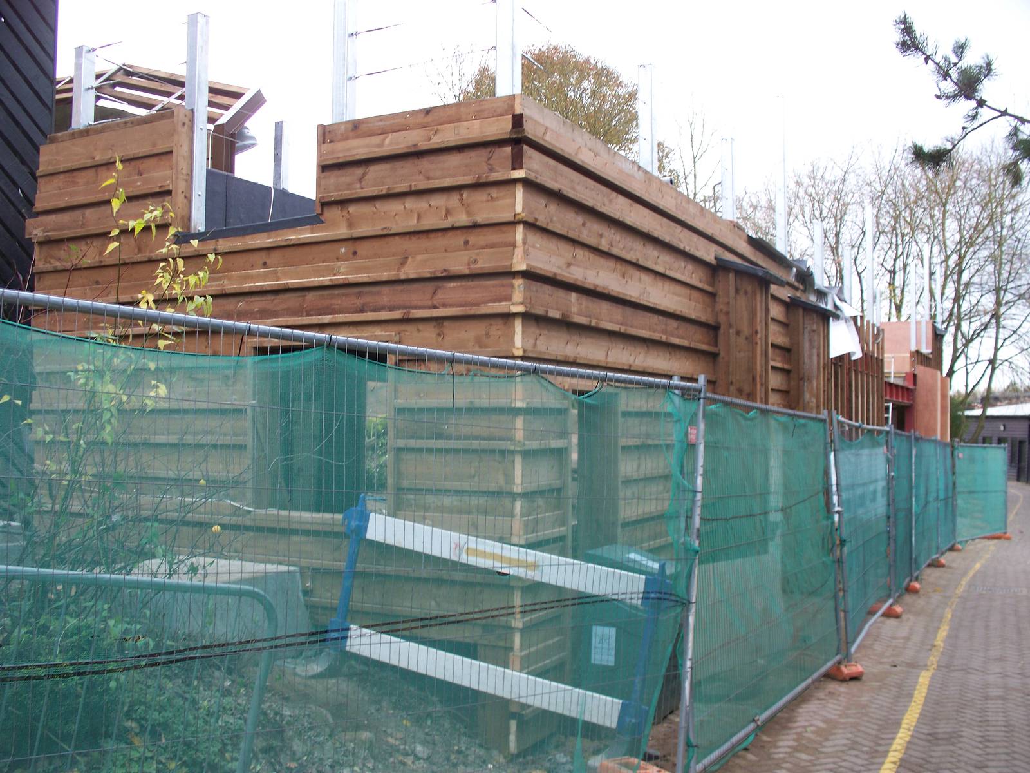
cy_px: 386
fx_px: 1071
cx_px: 515
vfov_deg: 39.7
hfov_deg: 51.4
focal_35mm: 36
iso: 64
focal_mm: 7.54
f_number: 2.8
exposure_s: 1/60
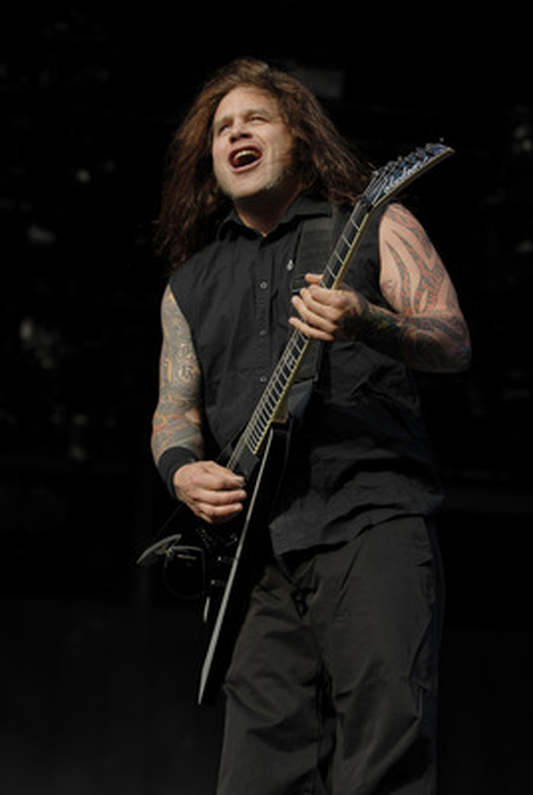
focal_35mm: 105
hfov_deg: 13.1
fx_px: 2324
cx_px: 266
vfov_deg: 19.4
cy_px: 398
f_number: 4
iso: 100
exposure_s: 1/500
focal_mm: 70
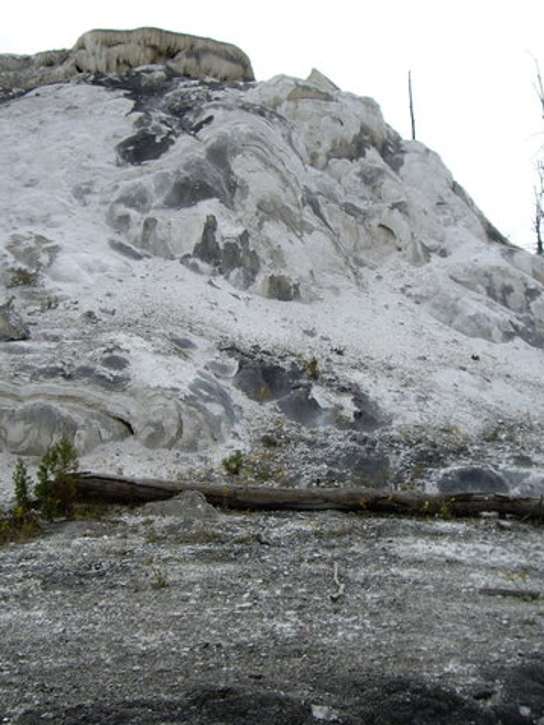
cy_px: 363
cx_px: 287
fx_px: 1068
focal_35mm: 51
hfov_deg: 28.6
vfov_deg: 37.5
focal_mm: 6.2
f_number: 4.3
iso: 50
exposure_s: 1/500
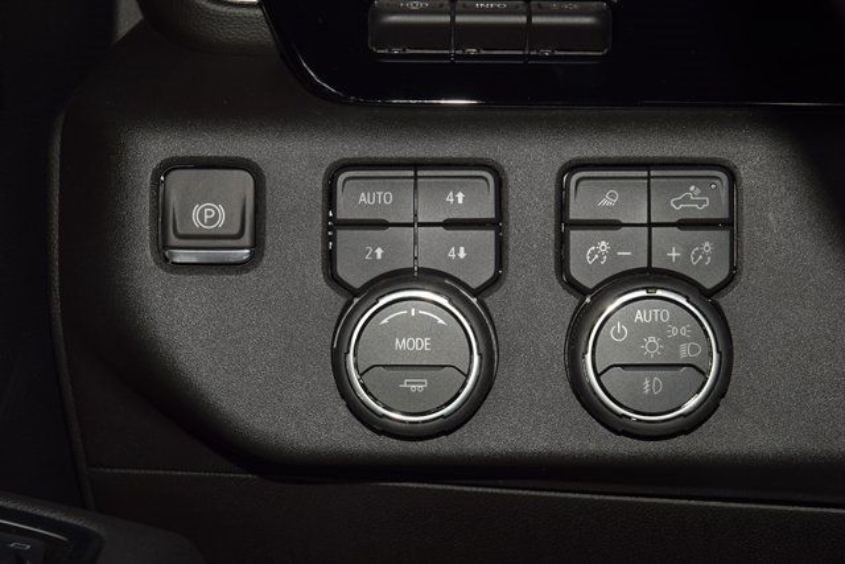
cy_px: 282
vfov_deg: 13.0
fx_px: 2465
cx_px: 422
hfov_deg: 19.5
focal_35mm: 105
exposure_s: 1/125
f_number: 8
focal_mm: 70
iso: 100
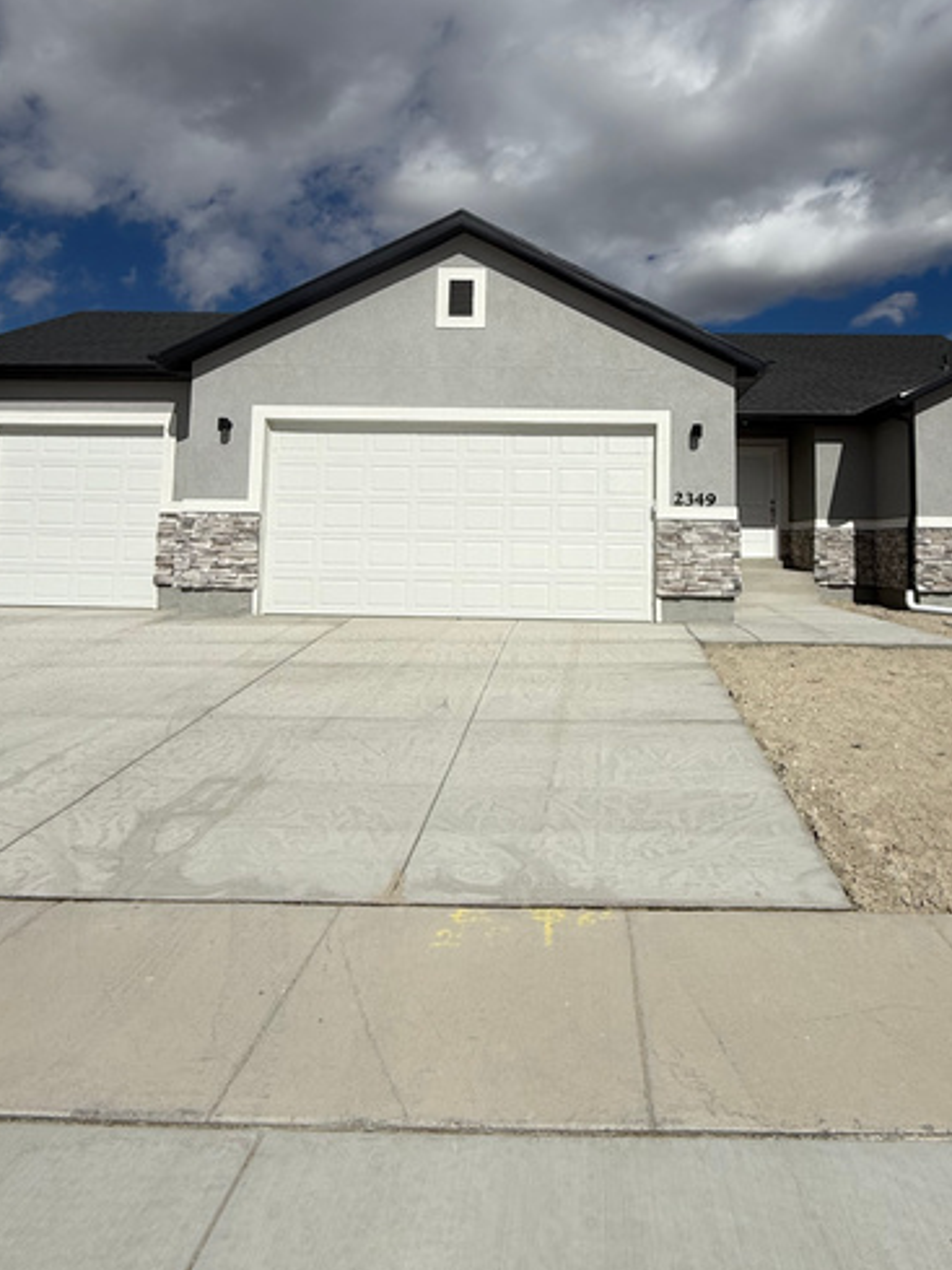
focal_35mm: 22
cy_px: 478
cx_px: 565
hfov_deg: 60.7
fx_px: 806
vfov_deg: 75.1
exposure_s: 1/7634
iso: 40
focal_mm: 2.22
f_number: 2.2
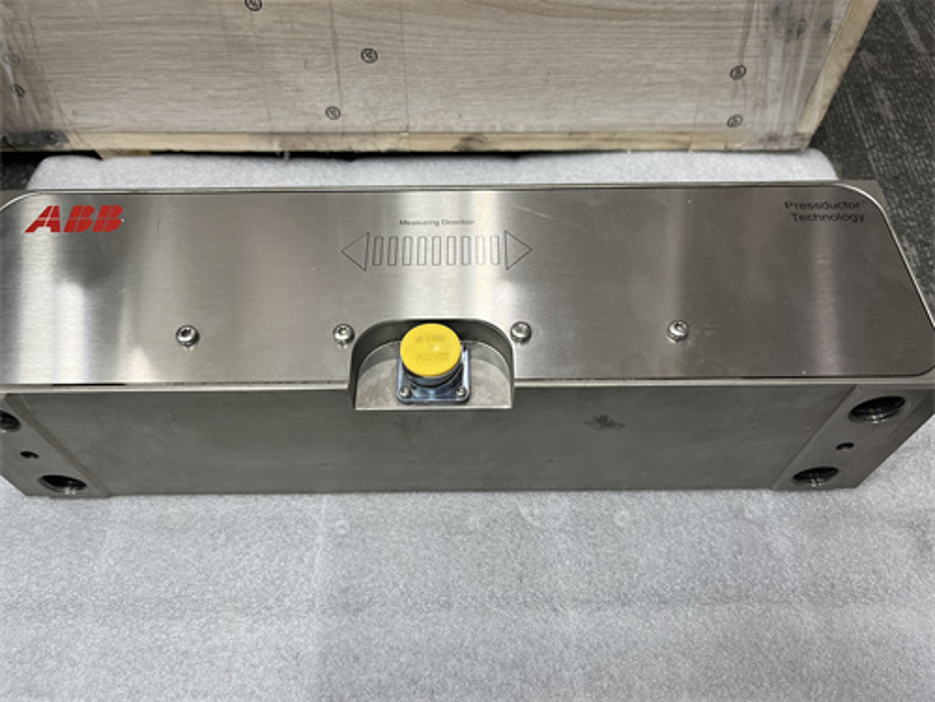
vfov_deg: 53.1
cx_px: 468
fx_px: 702
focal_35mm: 26
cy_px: 351
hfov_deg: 67.3
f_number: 1.6
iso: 125
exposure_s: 1/100
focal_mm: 5.1
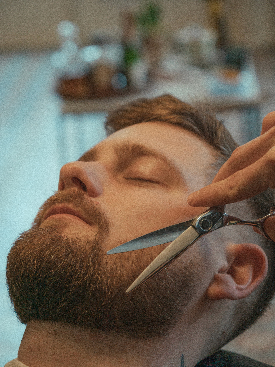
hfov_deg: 12.4
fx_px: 1270
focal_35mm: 120
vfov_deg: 16.4
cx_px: 138
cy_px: 184
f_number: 4
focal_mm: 60
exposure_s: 1/160
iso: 2500
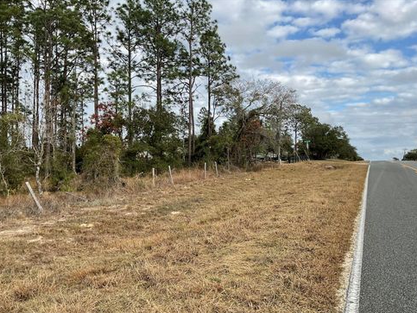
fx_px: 362
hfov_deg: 59.9
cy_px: 160
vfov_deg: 46.8
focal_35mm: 30
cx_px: 213
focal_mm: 3
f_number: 1.8
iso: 16
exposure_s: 1/1076
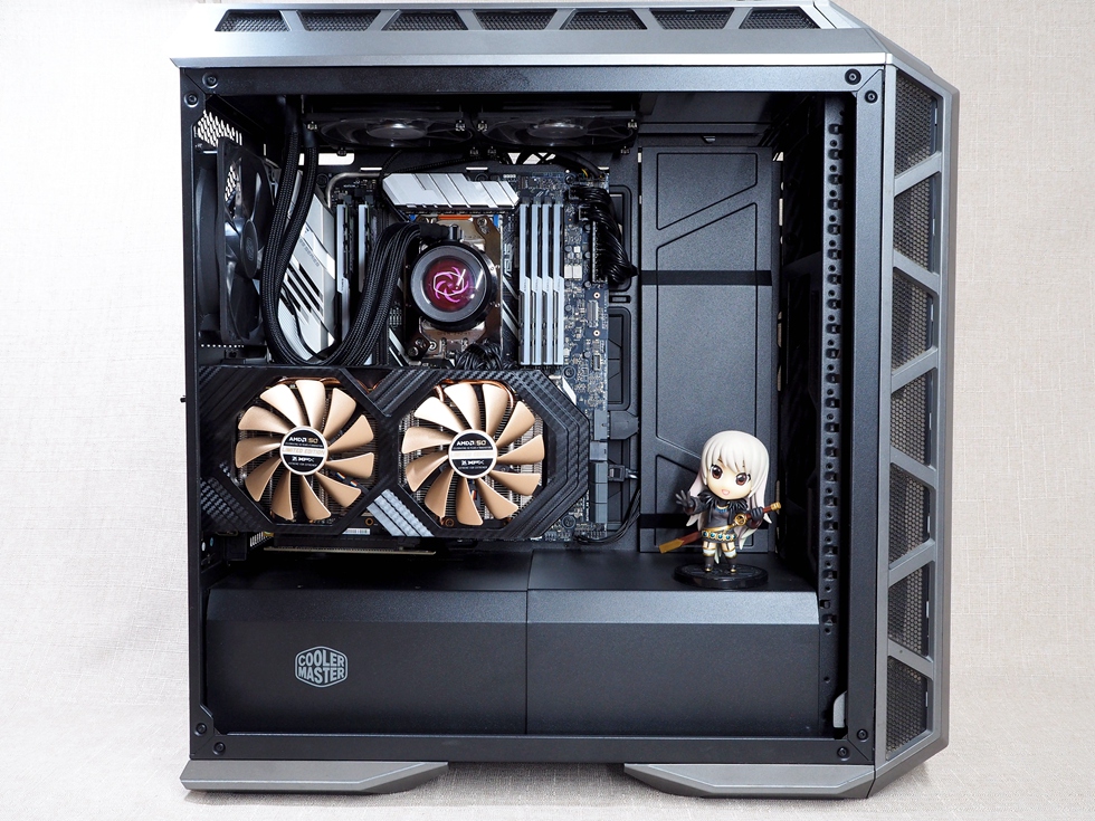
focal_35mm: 38
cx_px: 548
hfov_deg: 49.0
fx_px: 1202
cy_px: 410
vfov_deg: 37.7
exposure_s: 1/4
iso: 640
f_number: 8
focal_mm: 19
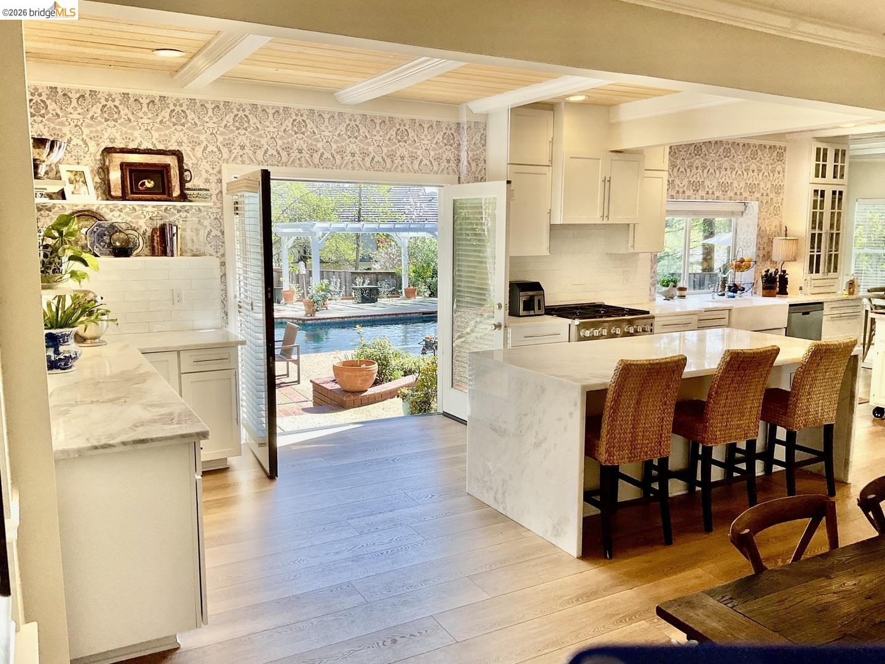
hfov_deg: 61.7
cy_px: 332
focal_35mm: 29
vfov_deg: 48.2
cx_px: 442
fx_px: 741
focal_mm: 3
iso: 16
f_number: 1.8
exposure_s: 1/136
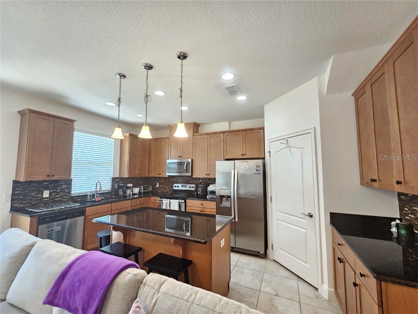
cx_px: 209
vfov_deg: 89.9
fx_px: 157
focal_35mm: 13
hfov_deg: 106.2
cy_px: 157
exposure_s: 1/60
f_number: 2.2
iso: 320
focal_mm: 2.2
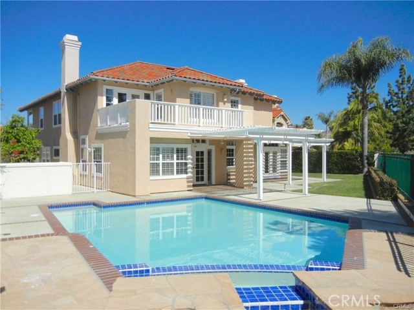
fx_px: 359
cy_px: 155
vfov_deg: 46.8
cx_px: 207
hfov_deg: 60.0
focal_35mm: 30
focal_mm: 5.4
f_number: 7
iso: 160
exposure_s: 1/767
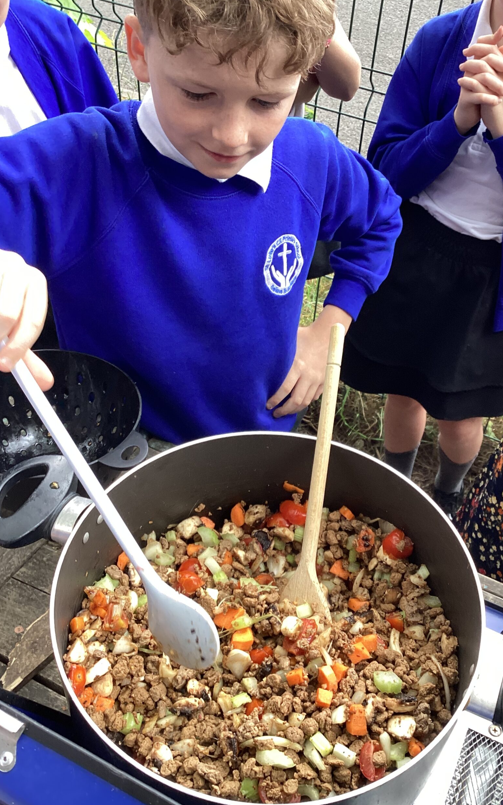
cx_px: 300
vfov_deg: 56.7
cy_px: 397
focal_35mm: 34
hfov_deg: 37.1
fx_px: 746
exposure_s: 1/100
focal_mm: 3.3
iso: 100
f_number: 2.4
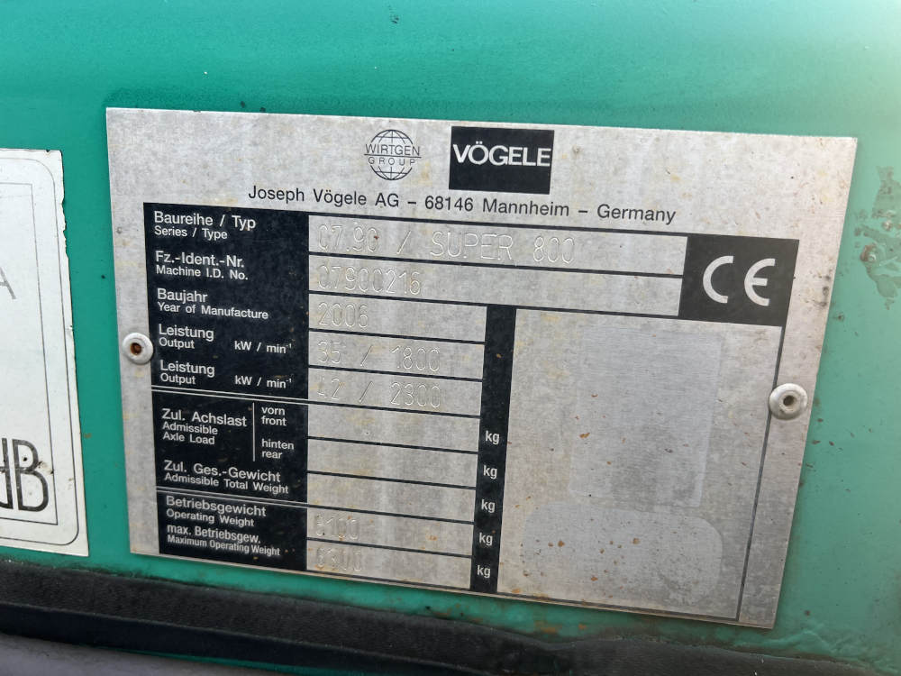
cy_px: 338
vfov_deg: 53.1
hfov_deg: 67.3
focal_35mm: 26
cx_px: 450
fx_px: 677
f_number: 1.5
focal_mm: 5.7
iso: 50
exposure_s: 1/476
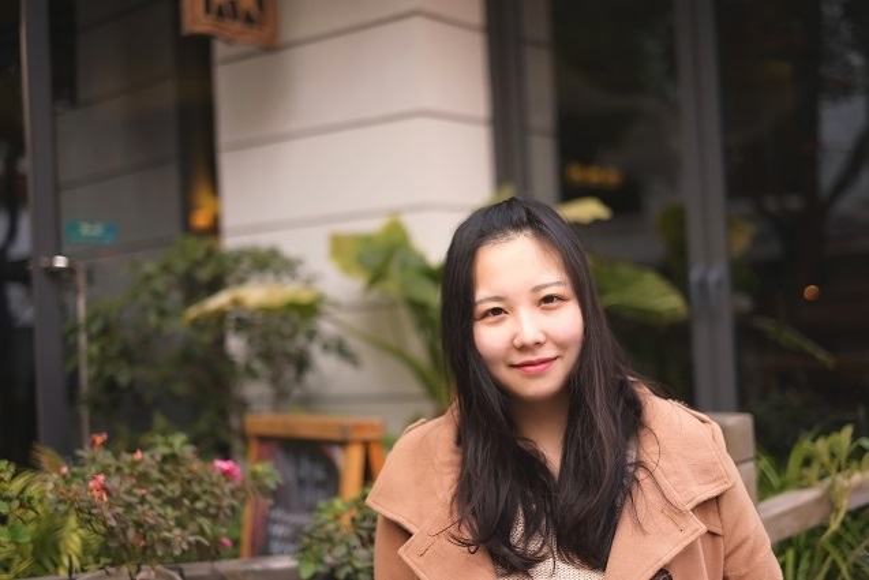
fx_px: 1280
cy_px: 290
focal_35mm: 53
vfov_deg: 25.5
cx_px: 434
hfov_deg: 37.5
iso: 400
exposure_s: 1/640
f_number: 1.4
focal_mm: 35
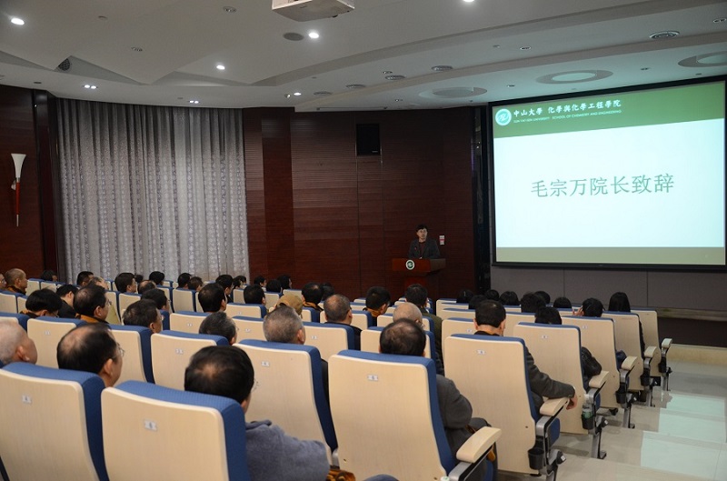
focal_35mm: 33
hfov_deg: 57.3
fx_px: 665
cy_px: 240
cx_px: 364
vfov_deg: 39.8
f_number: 3.8
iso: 1000
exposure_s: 1/30
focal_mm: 22
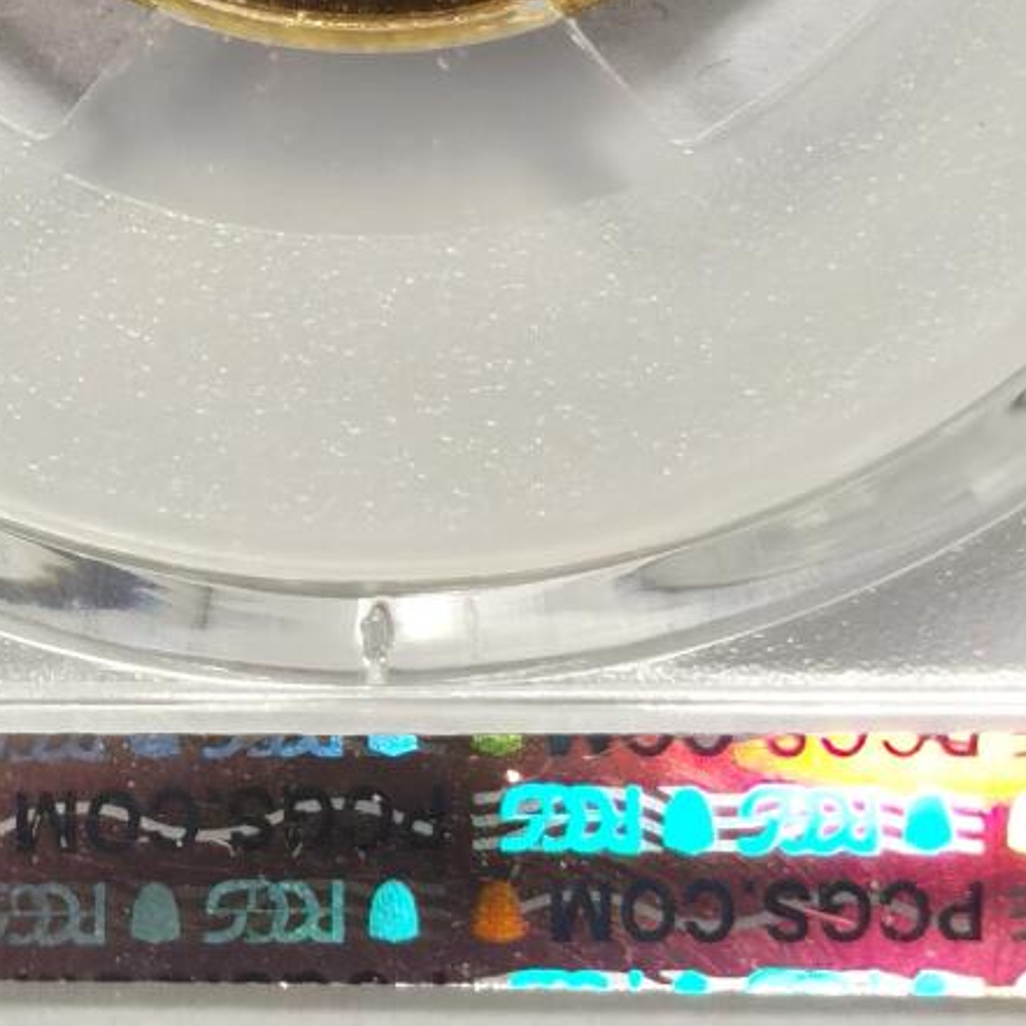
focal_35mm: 195
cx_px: 365
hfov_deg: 9.0
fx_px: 6539
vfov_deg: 8.9
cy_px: 37
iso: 125
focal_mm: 5.56
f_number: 16
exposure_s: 1/100
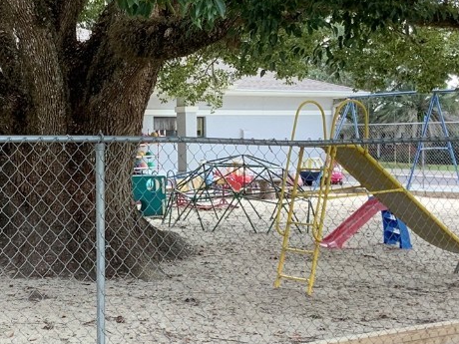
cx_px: 62
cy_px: 178
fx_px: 915
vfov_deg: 21.3
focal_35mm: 69
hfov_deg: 27.3
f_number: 2.4
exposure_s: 1/120
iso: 32
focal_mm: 3.3
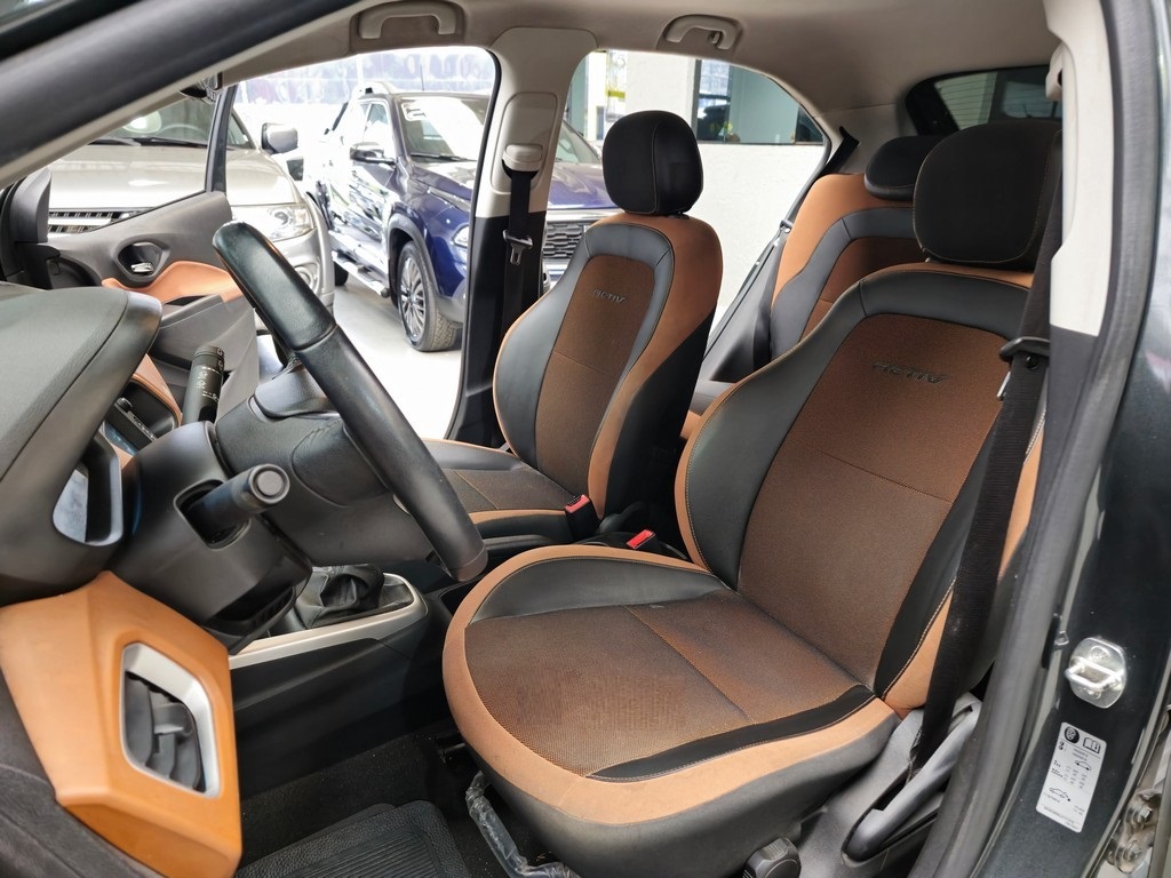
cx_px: 586
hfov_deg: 73.9
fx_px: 778
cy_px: 439
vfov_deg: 58.9
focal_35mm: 23
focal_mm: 6.3
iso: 250
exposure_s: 1/40
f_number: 1.7
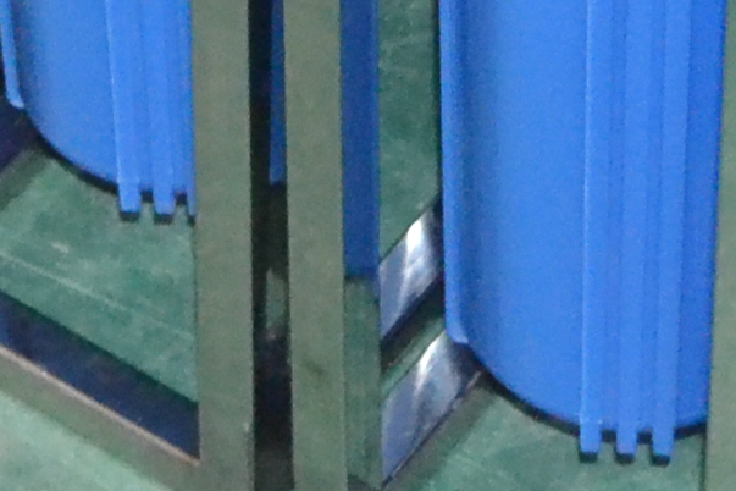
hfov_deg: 7.7
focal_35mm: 264
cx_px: -204
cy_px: -1380
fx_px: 5393
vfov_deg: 4.8
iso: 3200
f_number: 3.8
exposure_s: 1/60
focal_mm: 23
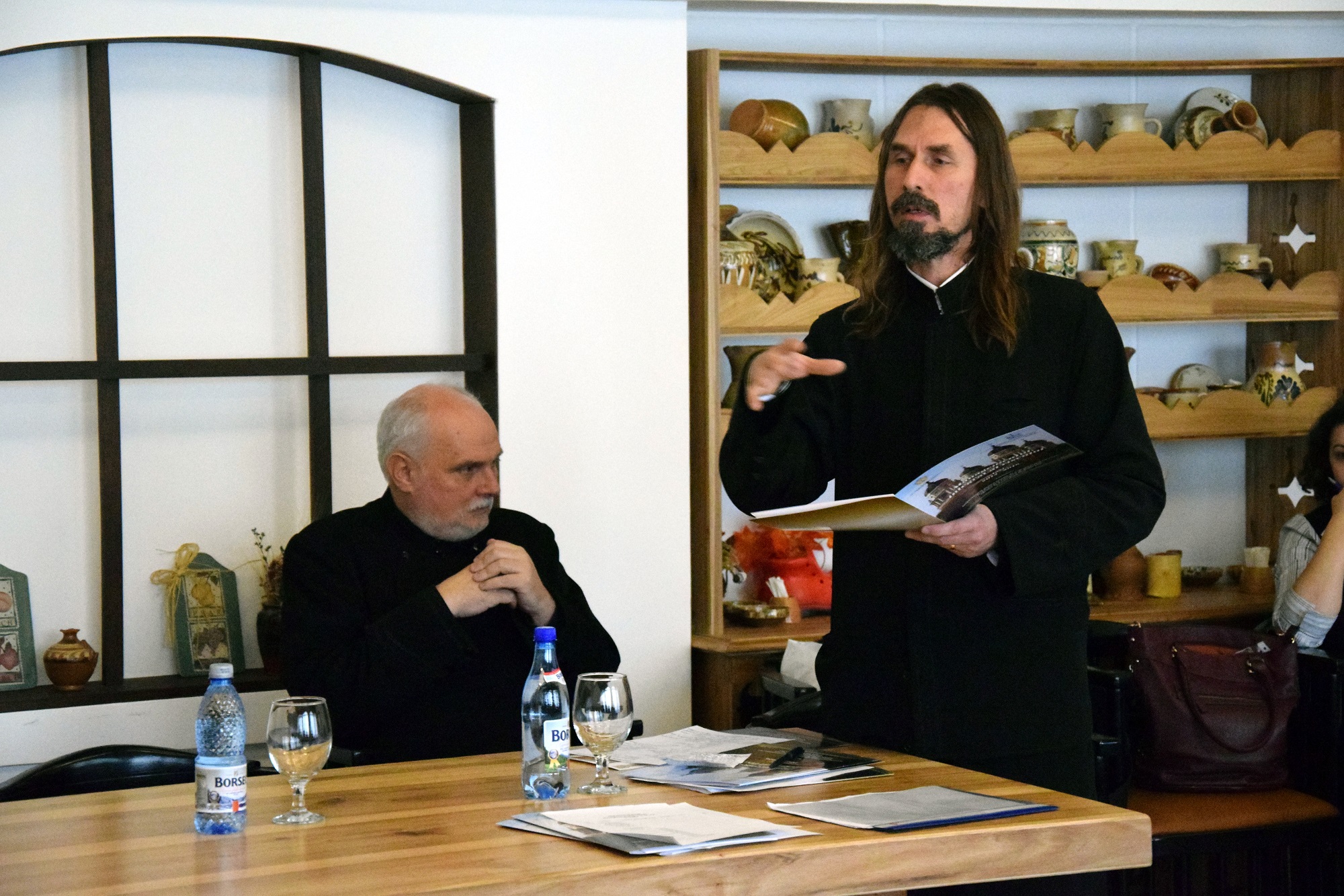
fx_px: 3471
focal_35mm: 93
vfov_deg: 14.7
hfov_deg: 21.9
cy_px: 448
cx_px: 672
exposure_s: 1/60
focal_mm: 62
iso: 10000
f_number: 5.3
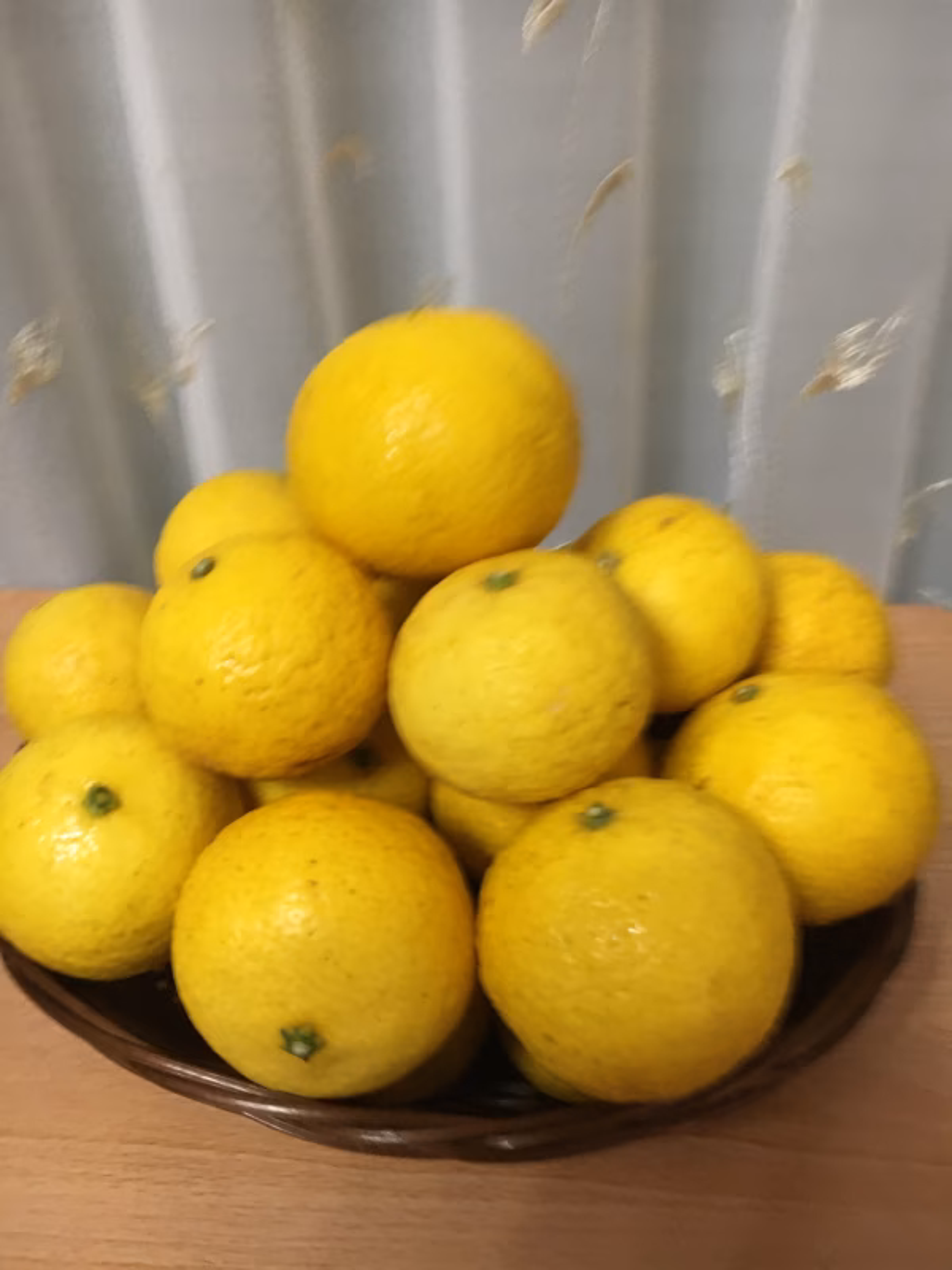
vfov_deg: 61.7
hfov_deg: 48.2
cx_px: 476
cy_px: 635
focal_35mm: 29
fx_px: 1063
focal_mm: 4.15
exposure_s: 1/17
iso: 200
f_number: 2.2
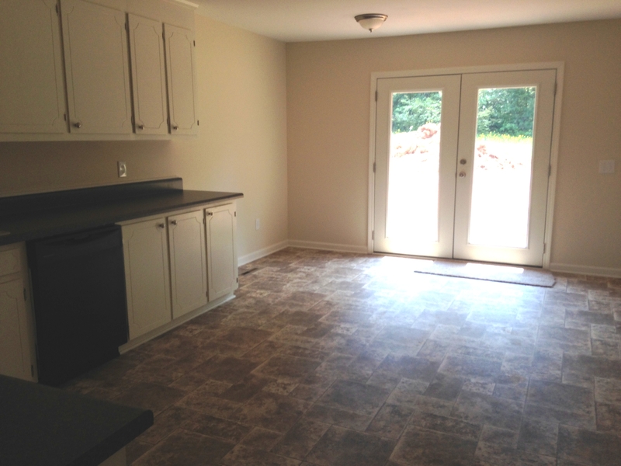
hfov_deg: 55.4
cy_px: 233
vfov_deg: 42.9
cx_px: 310
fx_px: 592
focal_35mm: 33
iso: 50
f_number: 2.4
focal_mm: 4.12
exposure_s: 1/130
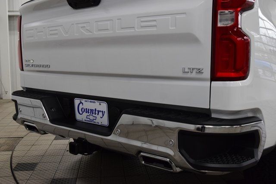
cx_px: 138
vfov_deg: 34.2
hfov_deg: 49.5
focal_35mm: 39
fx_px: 299
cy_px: 92
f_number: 8
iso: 1600
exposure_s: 1/60
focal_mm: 26
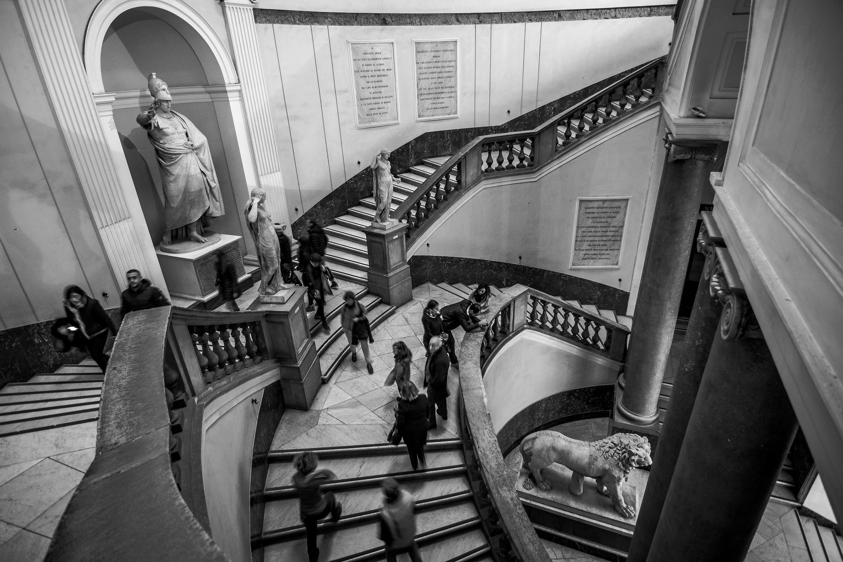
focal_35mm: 18
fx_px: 421
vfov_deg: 67.4
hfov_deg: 90.0
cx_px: 422
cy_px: 281
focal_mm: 12
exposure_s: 1/8
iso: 400
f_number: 4
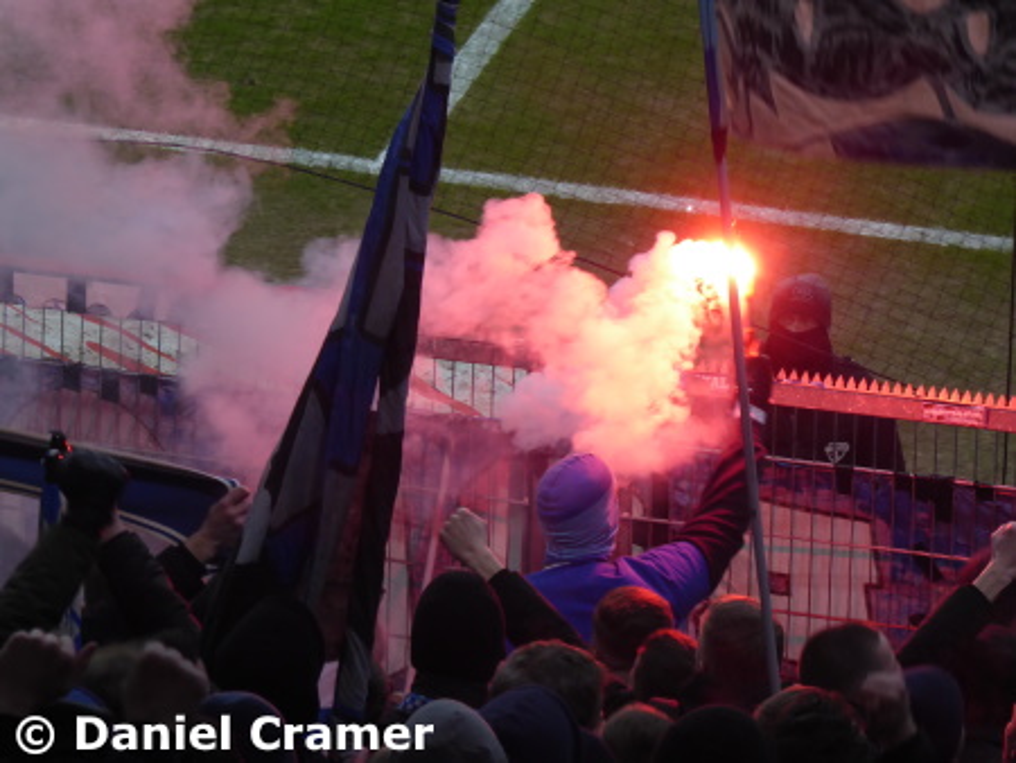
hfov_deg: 5.7
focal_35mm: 347
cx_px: 508
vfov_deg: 4.3
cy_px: 382
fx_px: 10190
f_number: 6
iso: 250
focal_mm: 62.1
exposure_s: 1/80
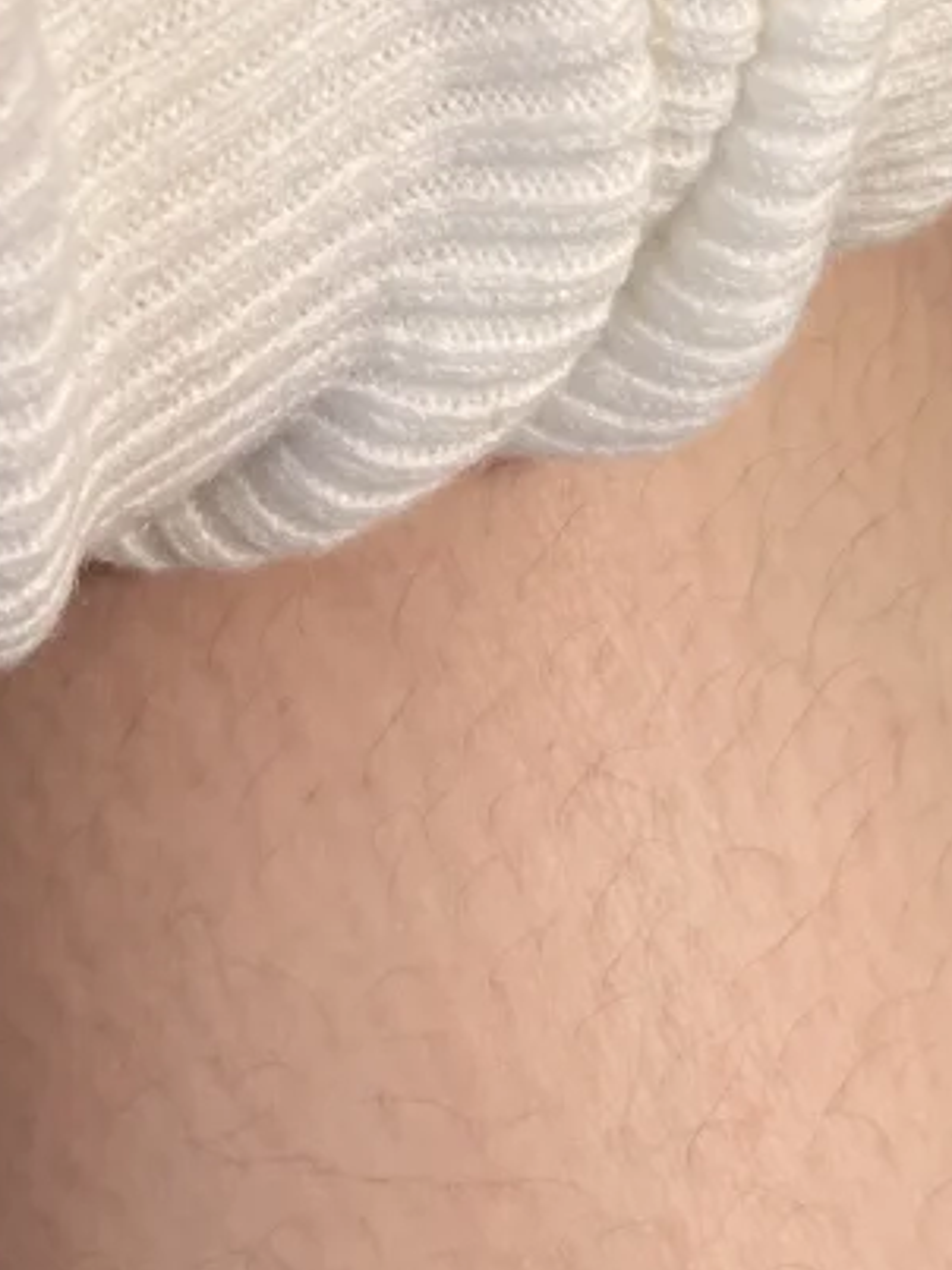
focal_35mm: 93
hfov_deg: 15.8
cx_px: 293
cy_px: -466
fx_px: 3412
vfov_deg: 19.2
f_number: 1.6
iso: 125
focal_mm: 5.1
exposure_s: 1/100
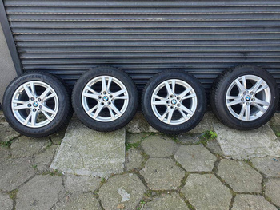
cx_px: 140
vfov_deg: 53.1
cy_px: 105
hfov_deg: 67.3
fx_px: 210
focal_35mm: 26
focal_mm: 4.32
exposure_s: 1/182
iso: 50
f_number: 2.4
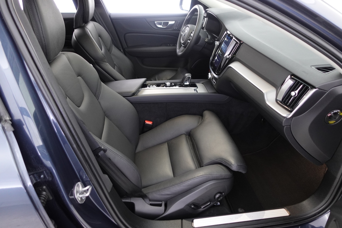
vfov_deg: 53.1
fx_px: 228
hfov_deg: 73.7
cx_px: 171
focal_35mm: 24
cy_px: 114
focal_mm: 9.4
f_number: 1.8
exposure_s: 1/15
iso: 800
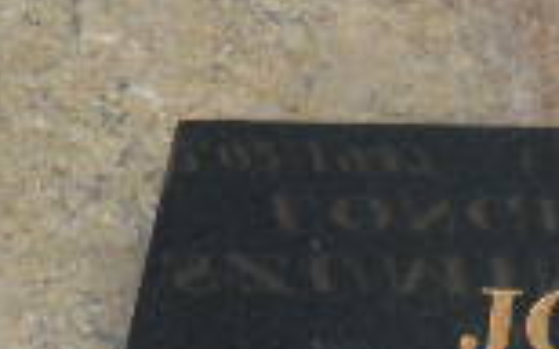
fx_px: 1614
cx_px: 628
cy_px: 578
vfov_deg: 11.6
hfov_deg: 18.8
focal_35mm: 106
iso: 64
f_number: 3.3
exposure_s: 1/320
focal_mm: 4.3
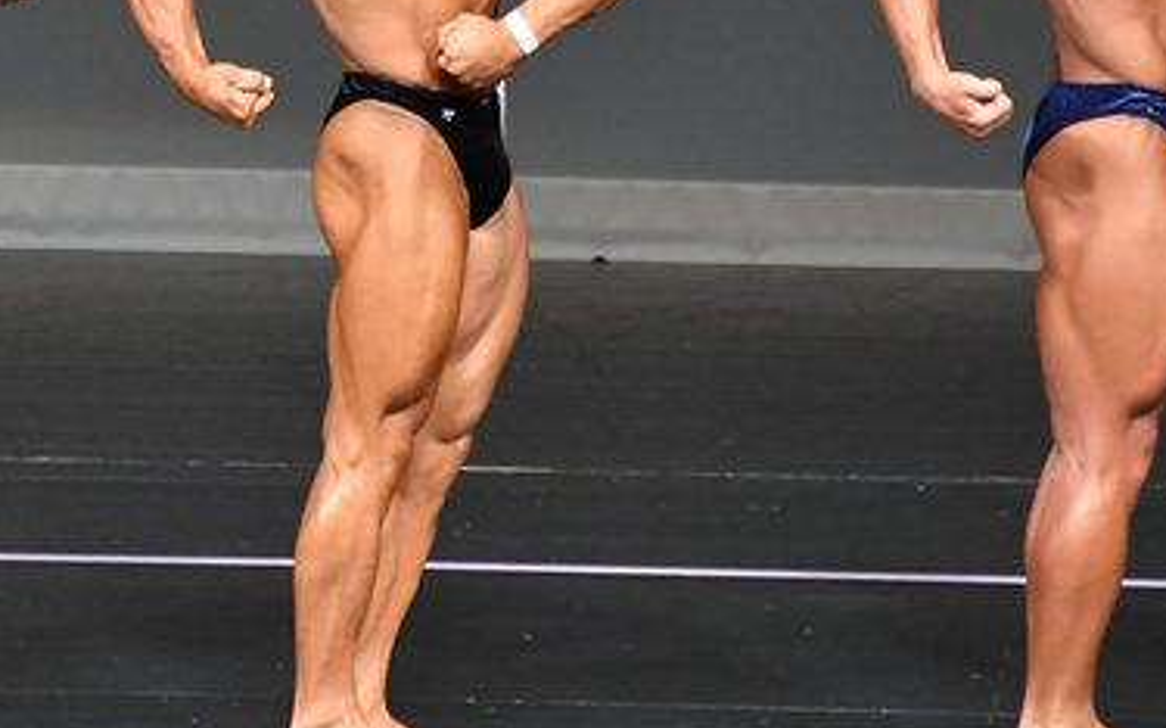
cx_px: 253
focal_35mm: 664
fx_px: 21091
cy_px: 115
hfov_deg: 3.2
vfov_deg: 2.0
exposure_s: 1/400
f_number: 5.6
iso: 5000
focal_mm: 210
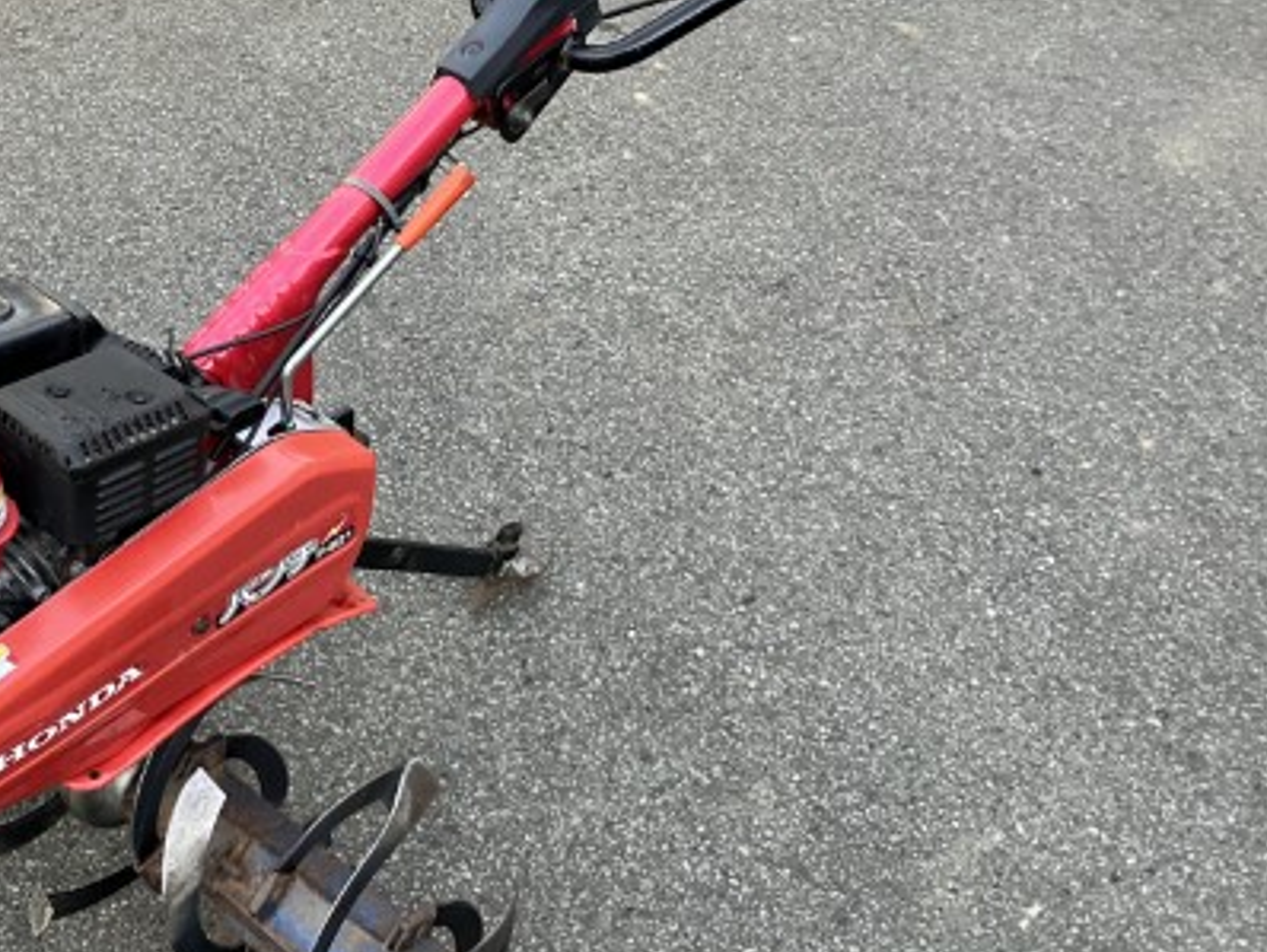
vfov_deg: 32.1
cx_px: 376
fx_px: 1648
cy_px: 382
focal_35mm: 45
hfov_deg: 41.2
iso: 250
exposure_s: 1/50
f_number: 1.8
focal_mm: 3.99
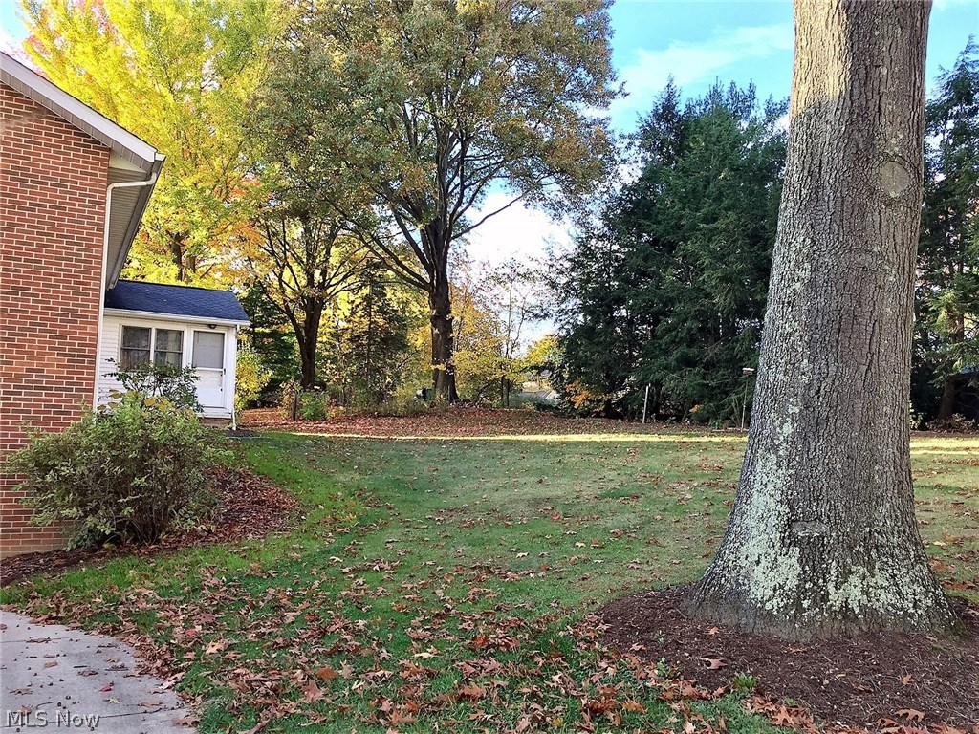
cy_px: 367
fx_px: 820
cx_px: 490
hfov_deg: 61.7
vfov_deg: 48.2
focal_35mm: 29
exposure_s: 1/120
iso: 32
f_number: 2.2
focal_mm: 4.15
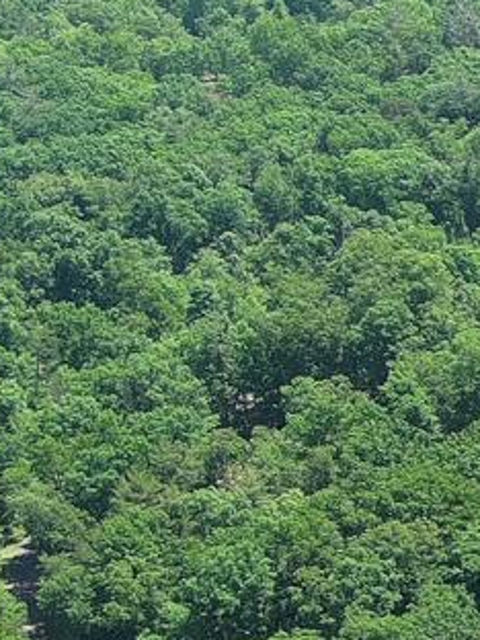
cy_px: 612
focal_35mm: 183
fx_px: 3383
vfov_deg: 10.7
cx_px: 1614
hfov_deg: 7.0
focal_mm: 10.57
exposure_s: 1/437
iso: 100
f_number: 2.8
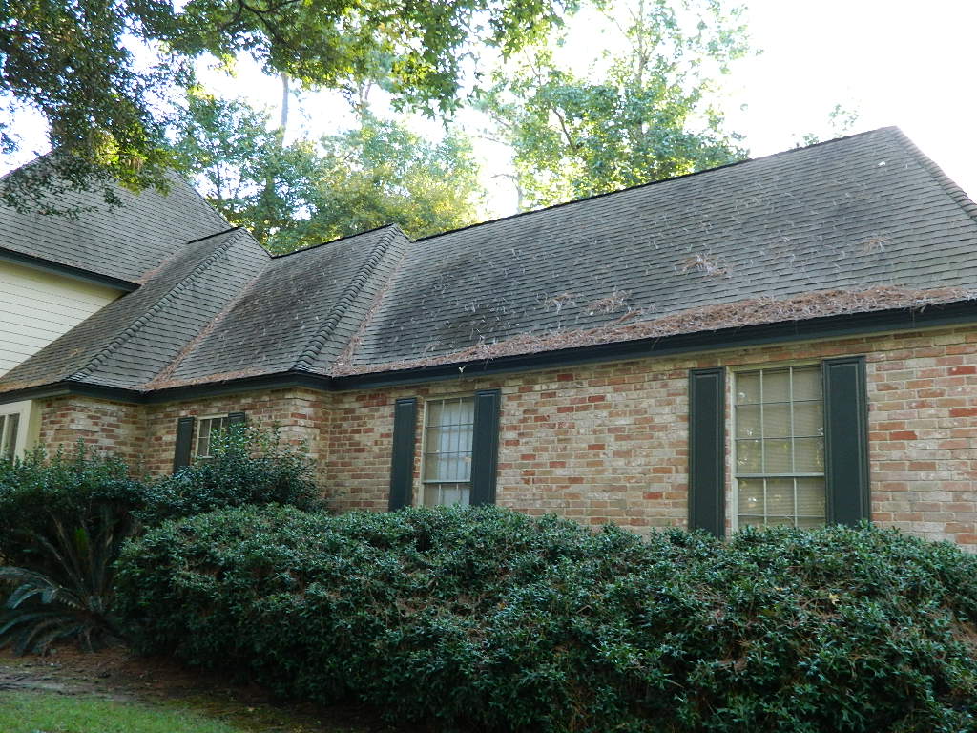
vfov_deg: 45.4
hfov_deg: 58.4
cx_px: 488
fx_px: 875
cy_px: 366
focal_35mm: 31
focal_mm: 5.6
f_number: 3.2
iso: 200
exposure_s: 1/40
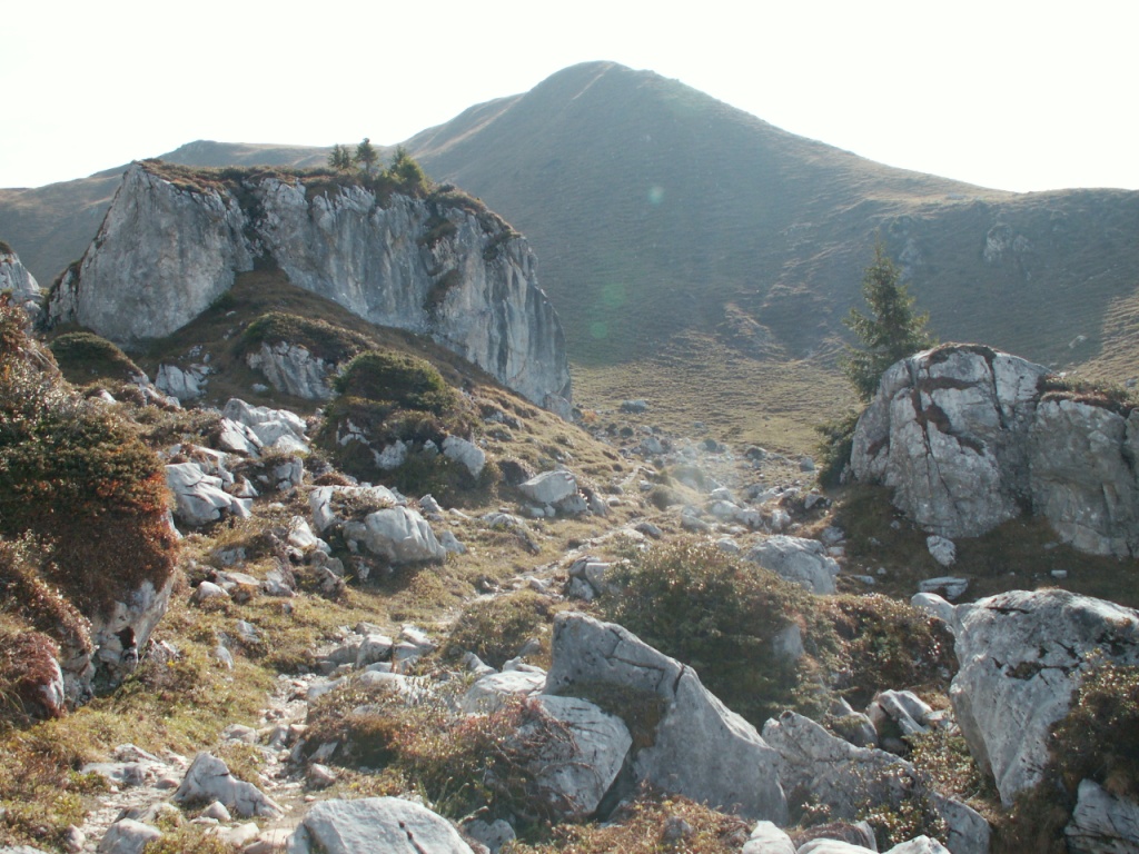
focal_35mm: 35
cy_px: 427
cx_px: 570
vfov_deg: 40.7
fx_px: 1152
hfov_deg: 52.6
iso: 50
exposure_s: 1/320
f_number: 3.2
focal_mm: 5.86
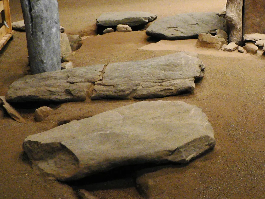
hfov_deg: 35.1
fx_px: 413
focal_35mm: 54
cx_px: 186
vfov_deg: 26.8
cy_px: 61
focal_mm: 6
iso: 200
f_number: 2.8
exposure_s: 1/4
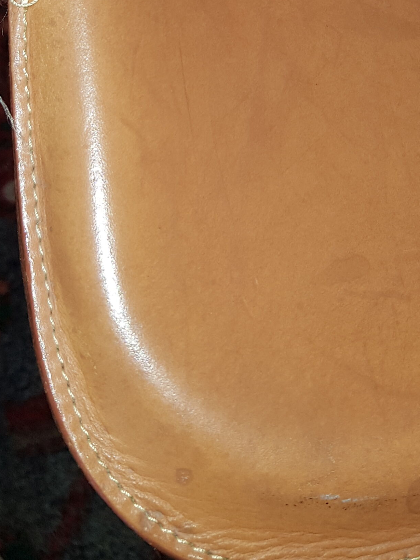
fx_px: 1035
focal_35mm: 64
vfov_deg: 27.0
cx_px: 321
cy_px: -97
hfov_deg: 22.7
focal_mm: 4.3
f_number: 1.7
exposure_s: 1/57
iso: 40
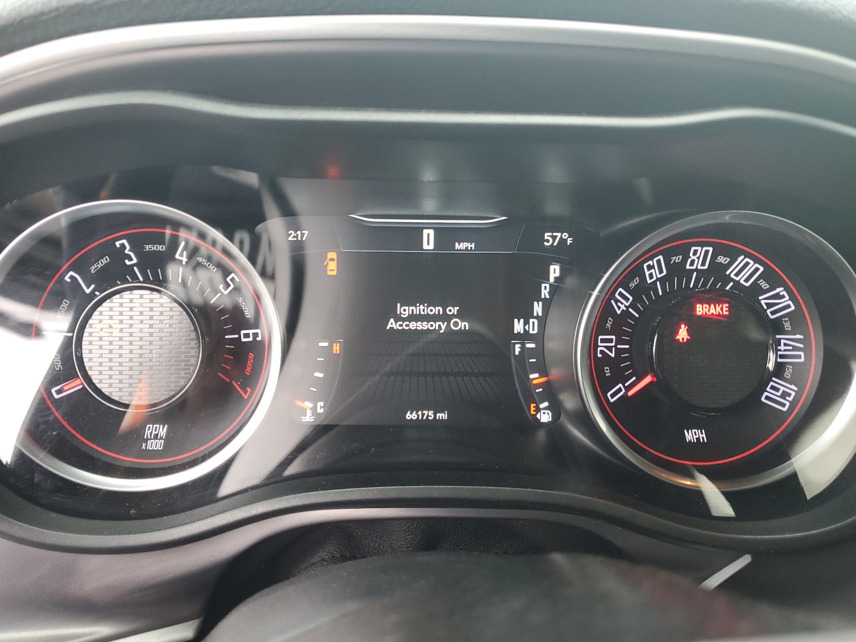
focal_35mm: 27
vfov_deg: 51.4
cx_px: 423
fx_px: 668
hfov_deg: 65.3
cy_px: 329
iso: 97
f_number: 1.5
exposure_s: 1/60.2
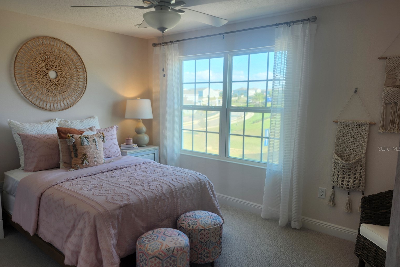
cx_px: 194
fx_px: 278
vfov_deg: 51.2
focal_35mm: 25
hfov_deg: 71.5
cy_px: 149
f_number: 1.8
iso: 25
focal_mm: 5.54
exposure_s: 1/106
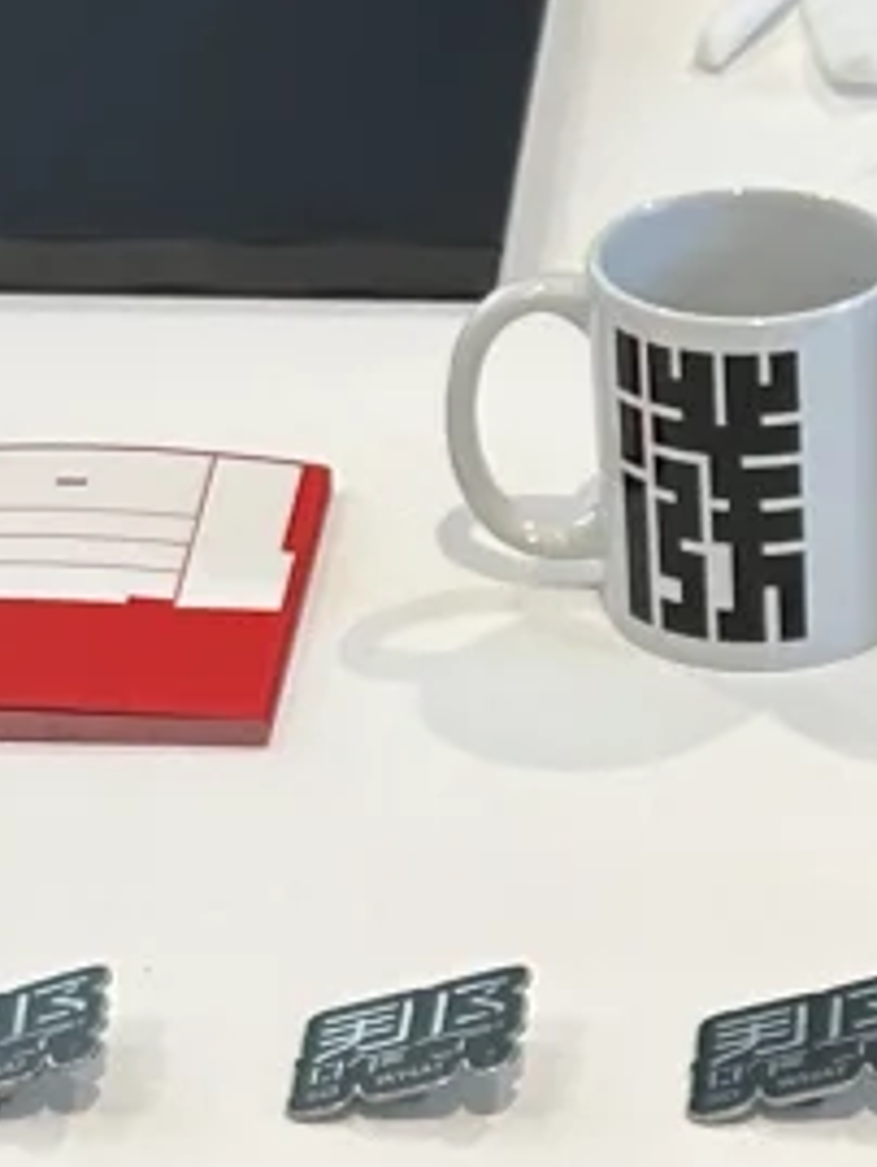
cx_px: 1250
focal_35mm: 257
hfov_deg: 5.7
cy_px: 2273
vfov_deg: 7.4
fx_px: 8675
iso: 80
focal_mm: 6.86
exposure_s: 1/121
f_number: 1.78
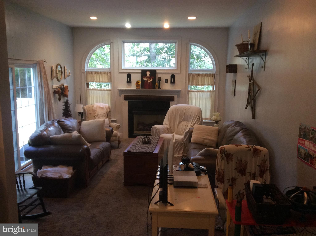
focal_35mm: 32
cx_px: 158
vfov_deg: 44.0
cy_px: 118
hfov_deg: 56.9
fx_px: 292
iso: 100
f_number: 2.4
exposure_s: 1/24
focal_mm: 3.3
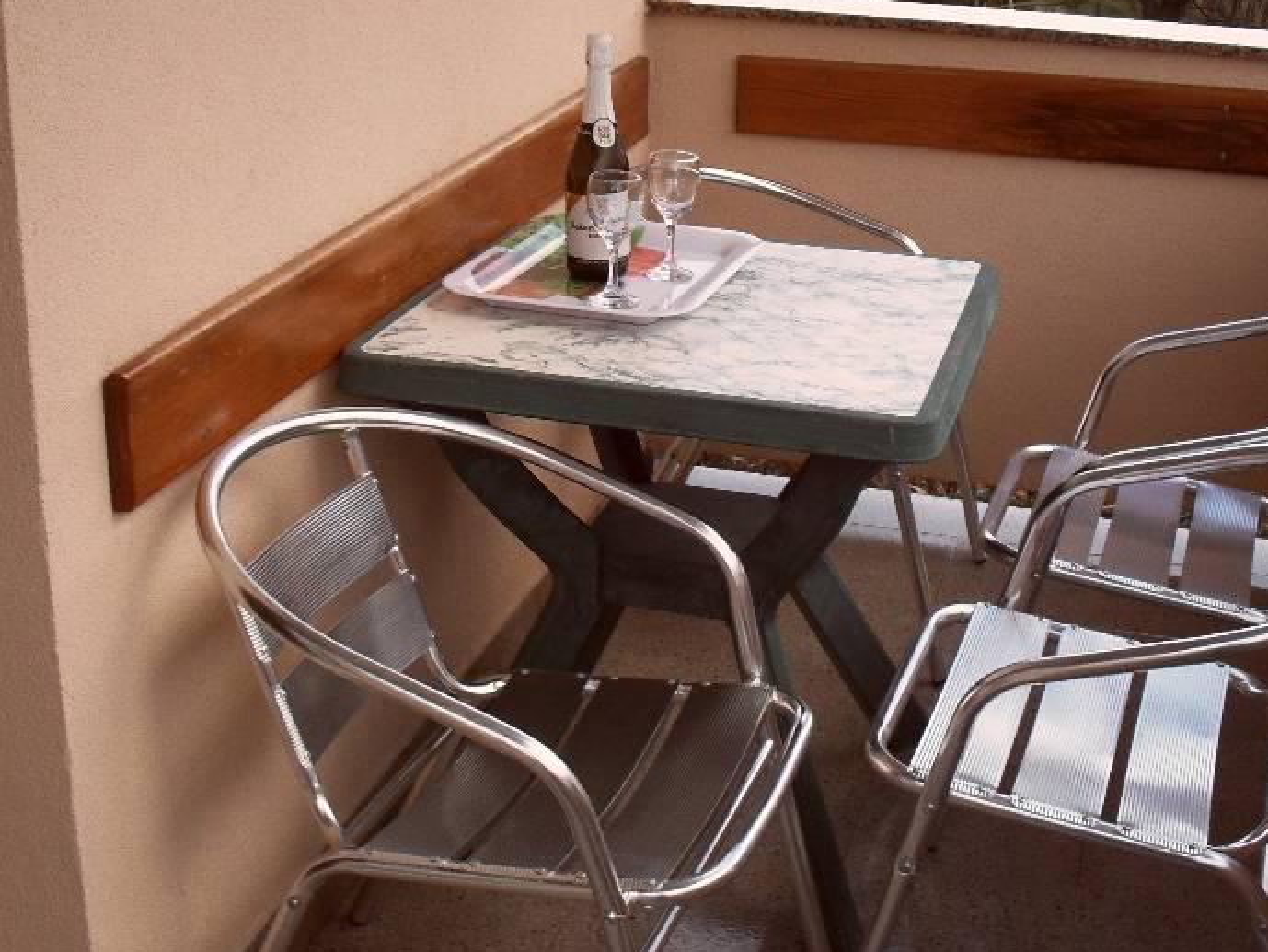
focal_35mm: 52
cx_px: 721
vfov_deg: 27.9
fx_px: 1905
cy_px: 341
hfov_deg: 36.7
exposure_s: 1/350
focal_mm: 6.3
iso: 100
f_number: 3.2
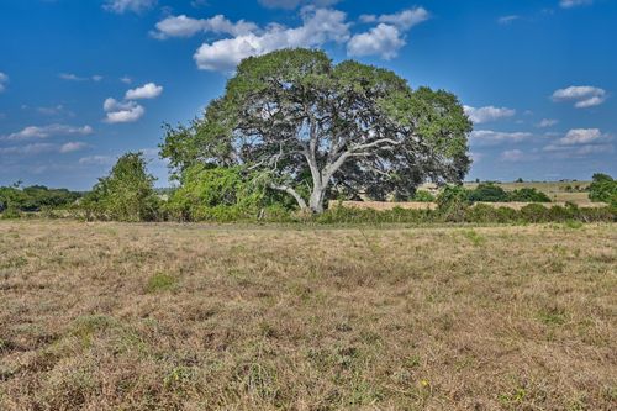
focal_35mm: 30
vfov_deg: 43.6
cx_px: 308
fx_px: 514
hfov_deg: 61.9
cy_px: 206
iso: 100
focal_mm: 30
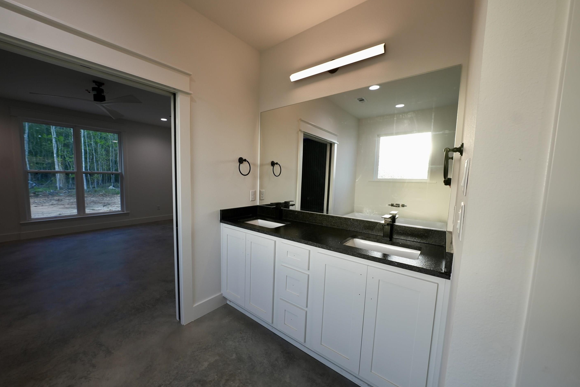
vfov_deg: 85.4
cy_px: 194
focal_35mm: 13
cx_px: 270
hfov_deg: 108.2
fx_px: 209
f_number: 4
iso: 400
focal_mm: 12
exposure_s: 1/160
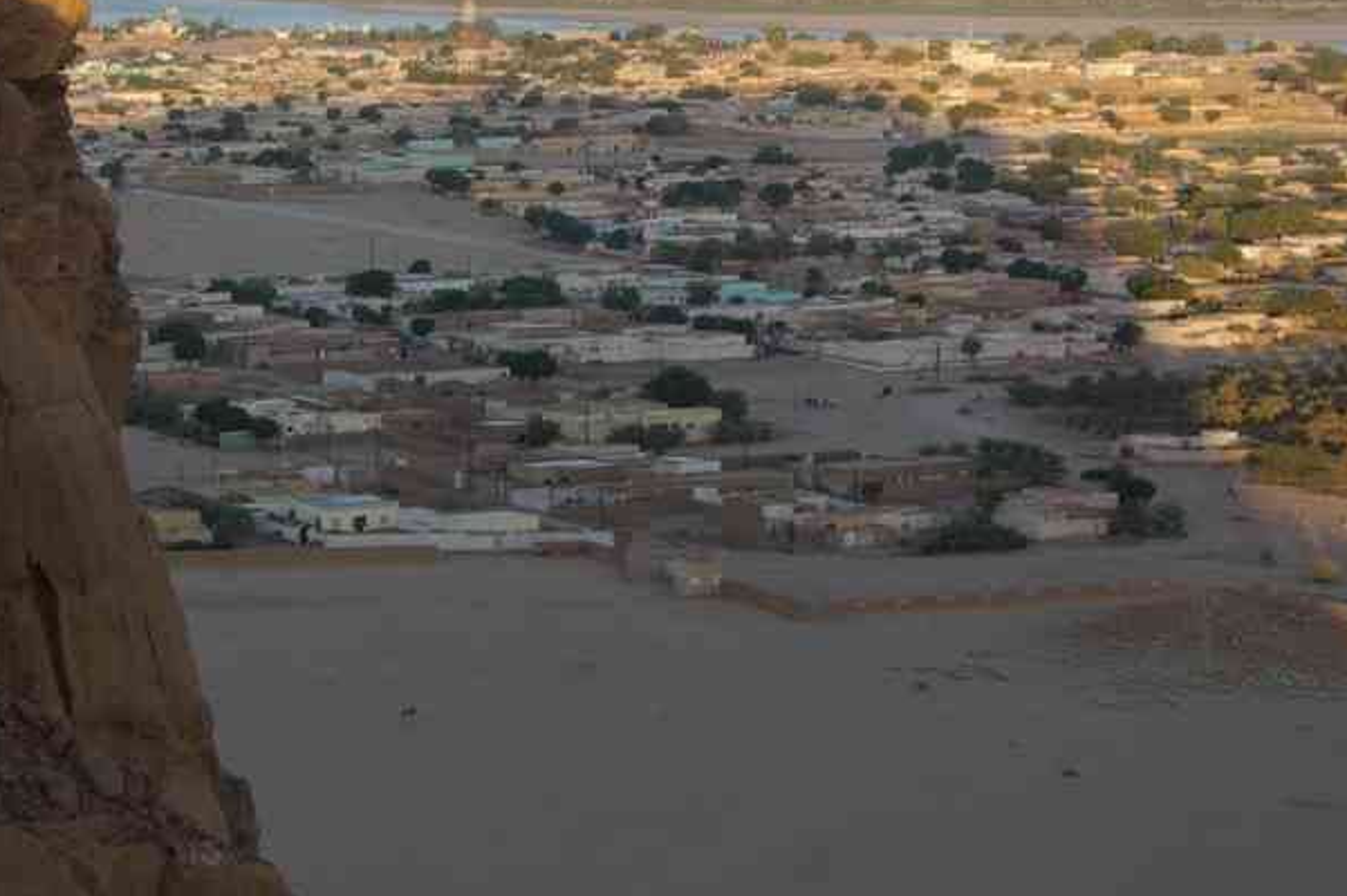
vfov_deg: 11.4
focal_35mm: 120
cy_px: 213
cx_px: 338
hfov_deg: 17.0
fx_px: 4487
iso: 100
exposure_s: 1/90
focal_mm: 47.5
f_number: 5.6
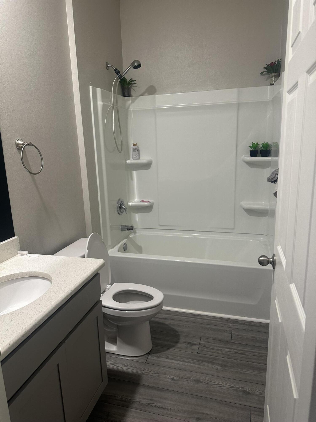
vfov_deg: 71.6
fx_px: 292
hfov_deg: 56.8
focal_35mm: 24
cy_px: 211
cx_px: 158
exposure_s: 1/60
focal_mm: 6.86
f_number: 1.78
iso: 200
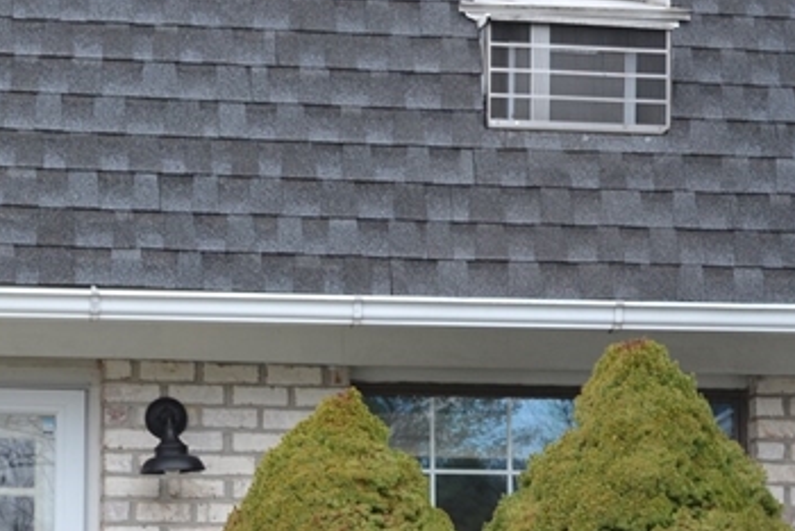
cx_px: 316
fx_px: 2520
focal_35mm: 114
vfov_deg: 11.9
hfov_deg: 17.9
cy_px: 557
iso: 280
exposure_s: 1/125
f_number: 5.6
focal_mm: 26
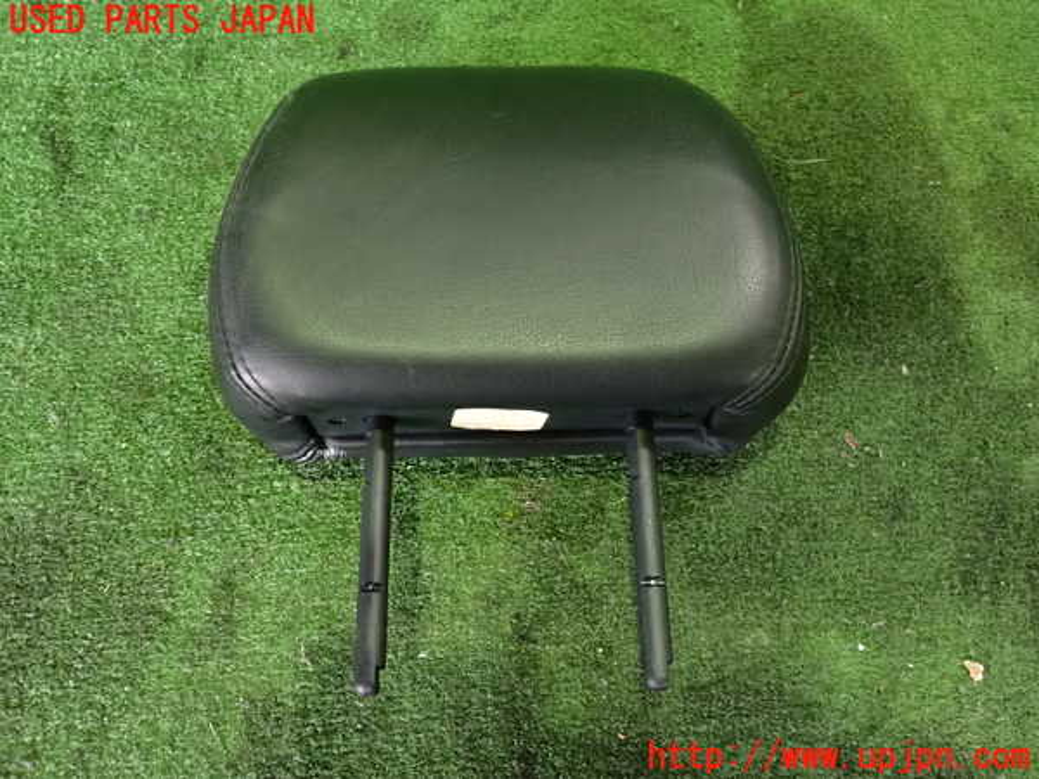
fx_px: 900
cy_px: 390
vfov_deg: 46.8
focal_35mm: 30
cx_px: 520
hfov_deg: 60.0
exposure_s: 1/60
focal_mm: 5.4
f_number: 2.3
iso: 1250
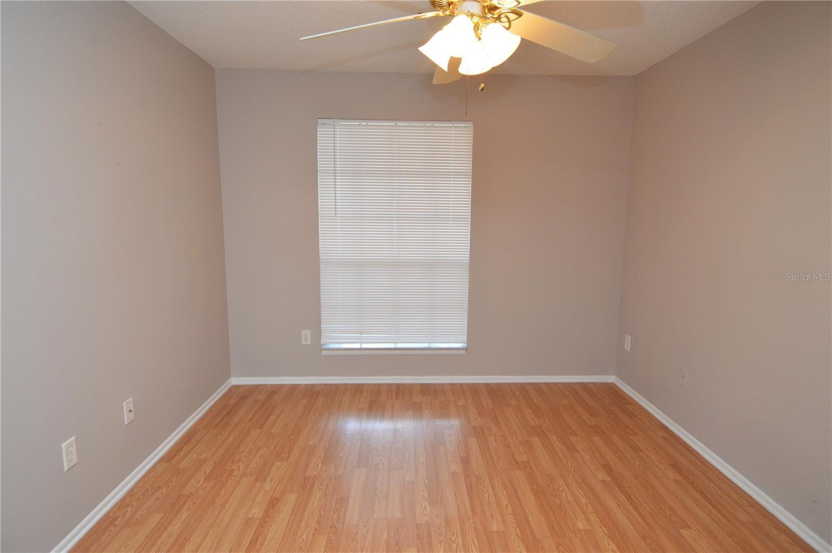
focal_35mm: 18
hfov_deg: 90.1
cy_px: 276
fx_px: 416
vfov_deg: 67.3
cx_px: 416
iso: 400
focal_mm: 12
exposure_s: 1/60
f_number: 4
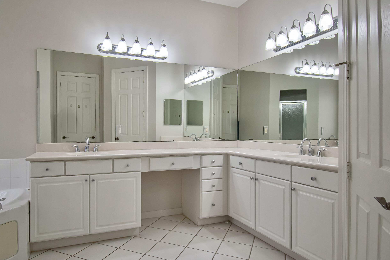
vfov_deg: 57.2
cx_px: 166
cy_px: 130
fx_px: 238
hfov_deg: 78.1
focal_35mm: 22
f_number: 4.8
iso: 800
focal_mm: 12
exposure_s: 1/640
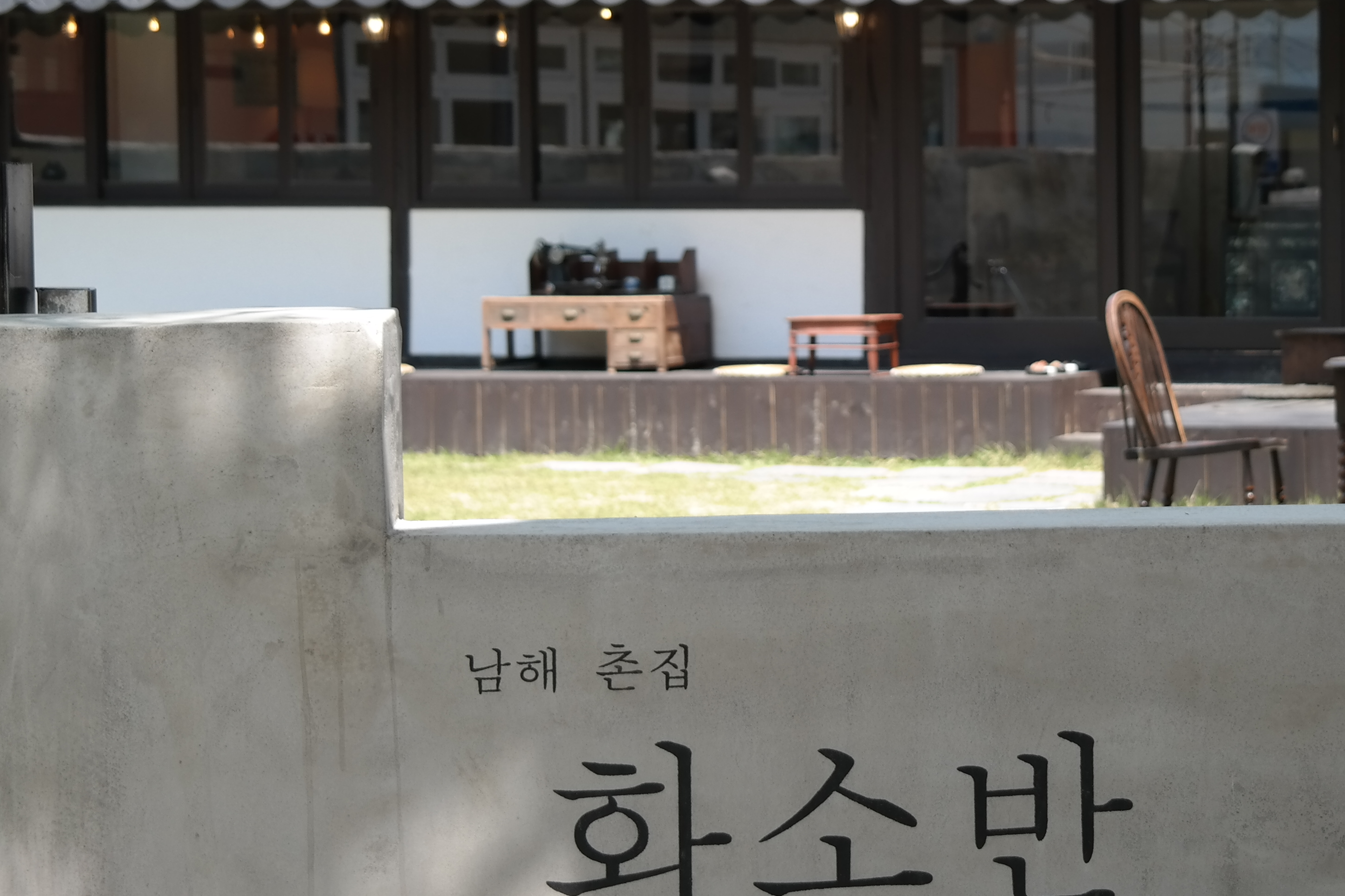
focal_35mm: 115
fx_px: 4296
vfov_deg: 11.9
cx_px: 1138
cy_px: 372
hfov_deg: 17.6
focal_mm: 40
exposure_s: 1/160
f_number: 5
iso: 100
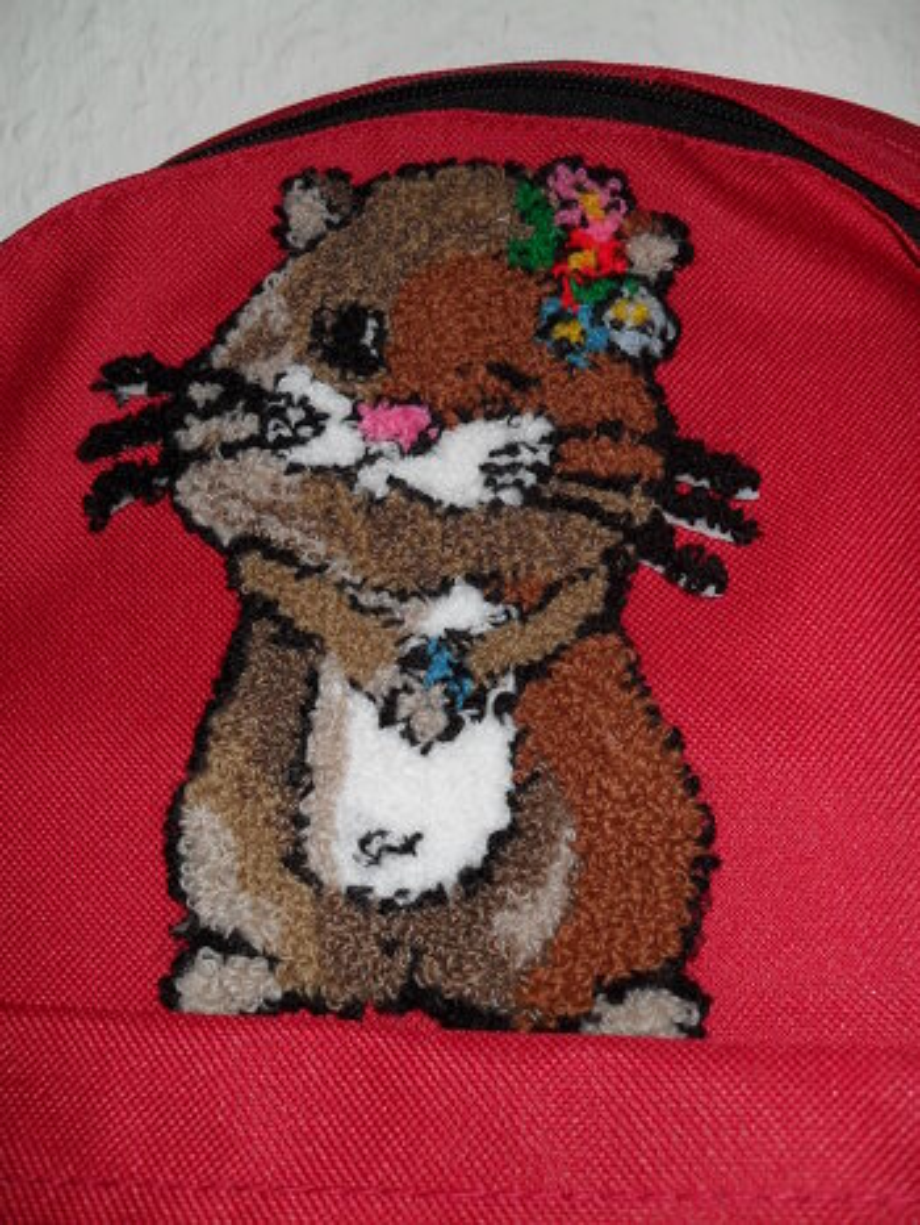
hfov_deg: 40.7
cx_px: 460
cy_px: 612
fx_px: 1239
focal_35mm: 35
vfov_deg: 52.6
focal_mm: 6.2
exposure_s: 1/45
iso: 100
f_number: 8.9
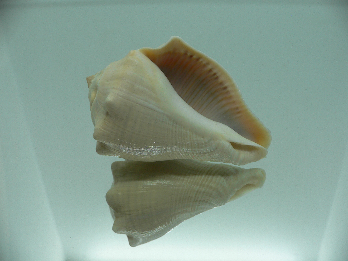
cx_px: 174
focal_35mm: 35
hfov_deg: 52.6
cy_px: 130
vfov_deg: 40.7
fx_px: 352
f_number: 2.8
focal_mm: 4.6
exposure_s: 1/80
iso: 80
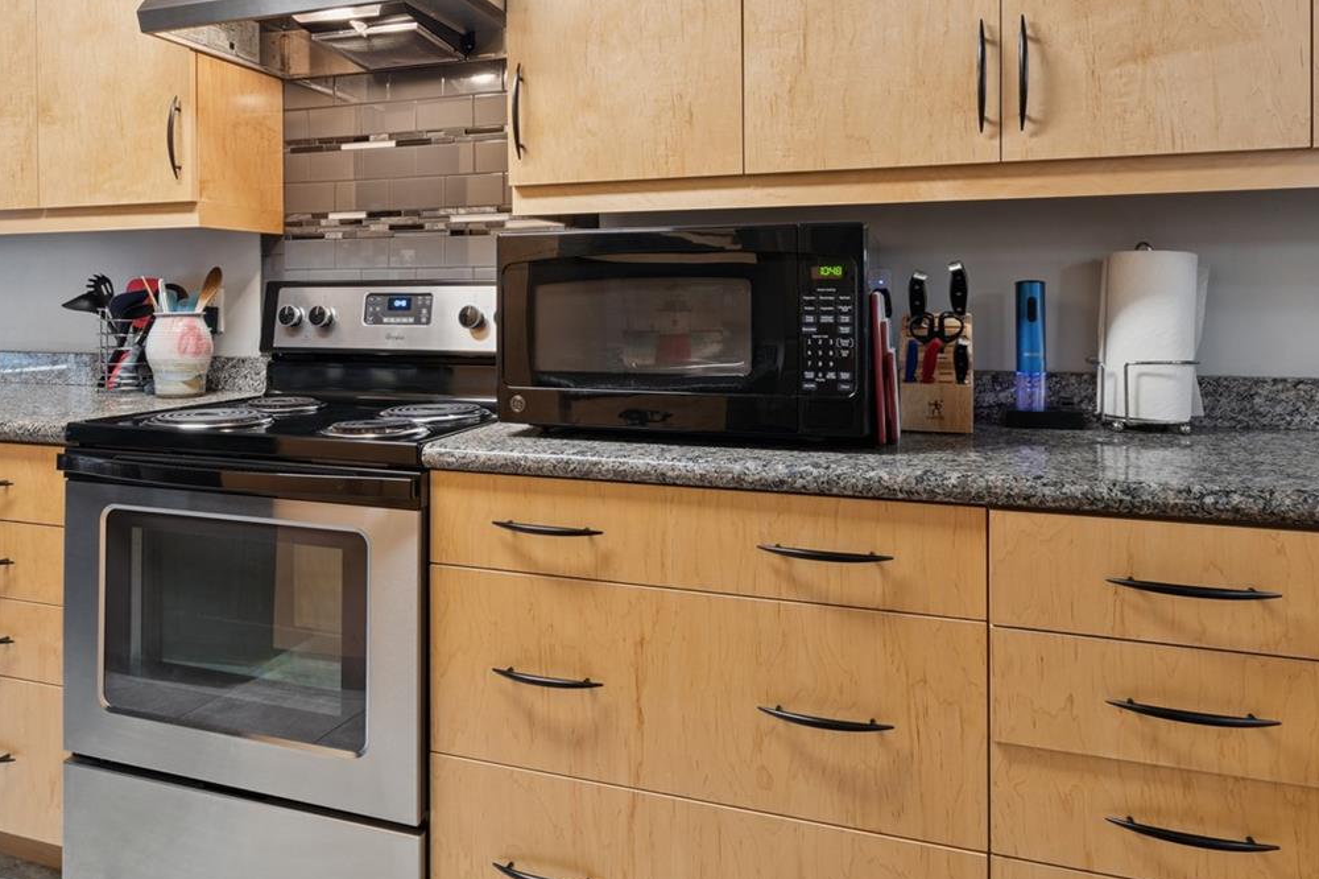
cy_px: 292
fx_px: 879
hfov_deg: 73.5
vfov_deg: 52.1
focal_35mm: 24
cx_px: 586
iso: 200
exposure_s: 1/2
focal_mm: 10
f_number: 8
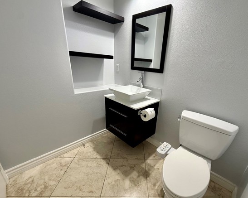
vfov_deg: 80.2
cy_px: 105
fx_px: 117
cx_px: 138
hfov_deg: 92.7
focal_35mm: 16
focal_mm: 2.22
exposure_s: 1/120
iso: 200
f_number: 2.2
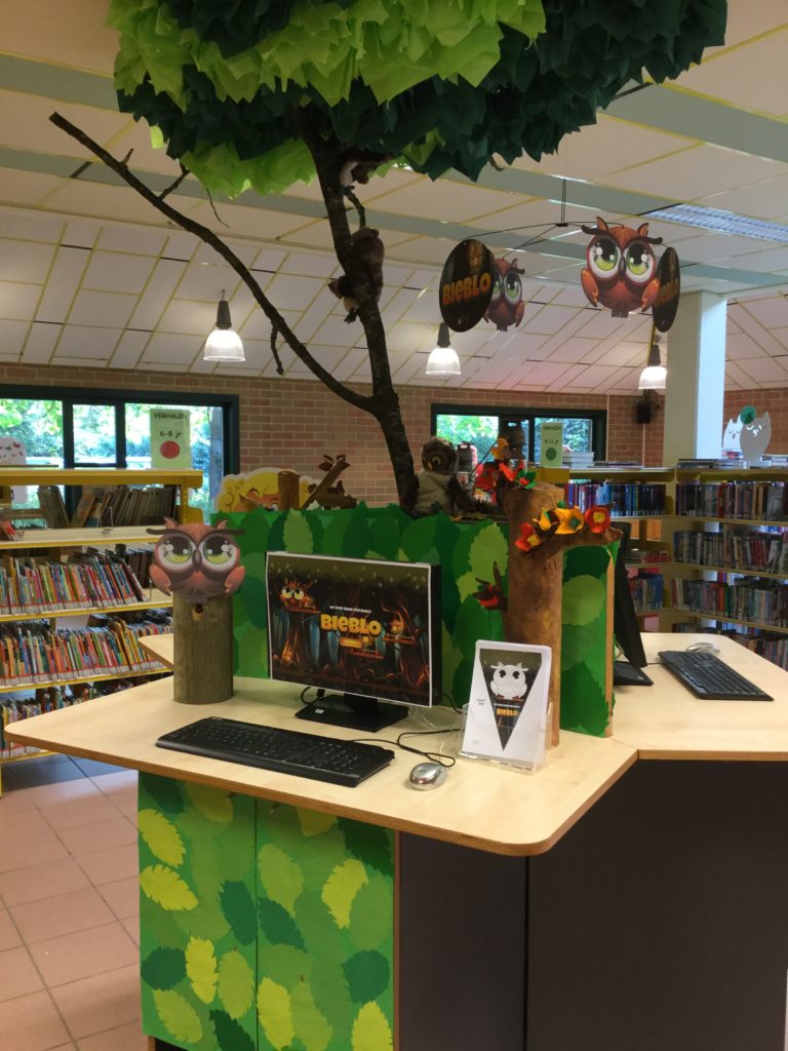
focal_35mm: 31
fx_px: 941
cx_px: 394
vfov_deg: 58.4
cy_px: 526
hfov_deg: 45.4
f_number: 2.4
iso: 100
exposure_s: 1/33
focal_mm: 3.3
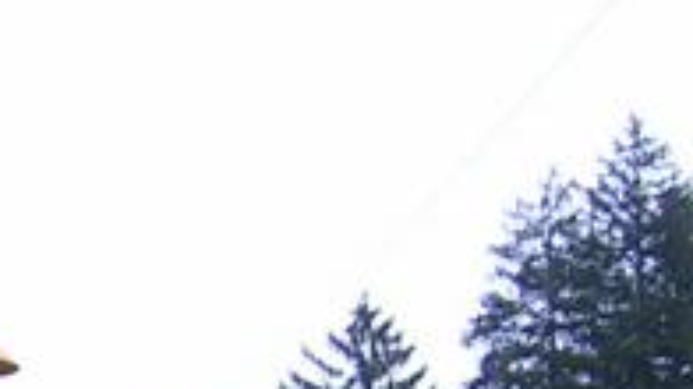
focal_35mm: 156
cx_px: -495
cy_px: 990
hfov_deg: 12.7
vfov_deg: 7.2
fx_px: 2865
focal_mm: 5.4
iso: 50
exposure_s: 1/45.6
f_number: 2.8
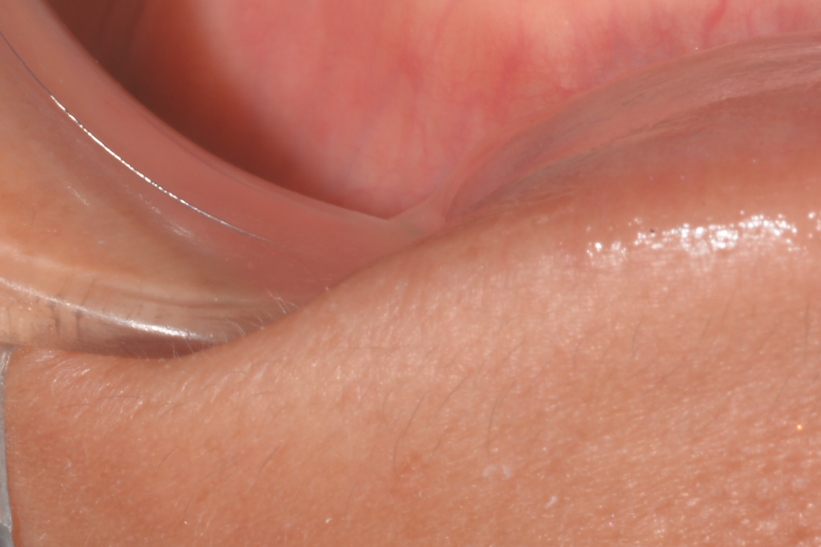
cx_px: 983
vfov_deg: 4.5
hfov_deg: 6.7
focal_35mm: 307
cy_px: -210
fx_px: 6998
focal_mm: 105
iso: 100
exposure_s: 1/60
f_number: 45
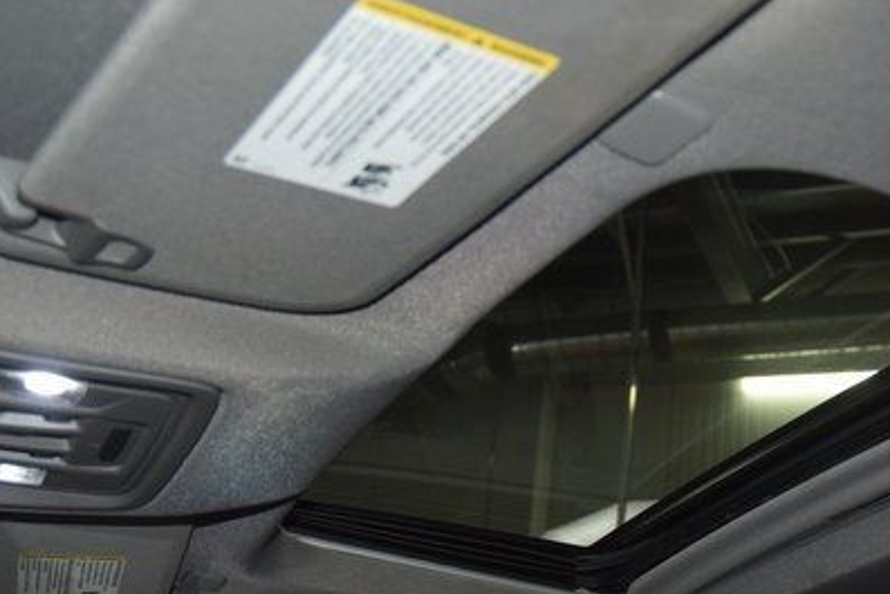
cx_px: 690
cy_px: 418
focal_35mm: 58
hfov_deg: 33.6
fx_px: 1434
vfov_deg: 23.2
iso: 1800
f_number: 3.8
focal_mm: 24
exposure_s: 1/125
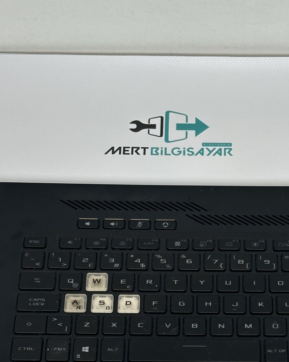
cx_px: 215
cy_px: 306
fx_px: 1048
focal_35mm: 98
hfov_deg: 15.6
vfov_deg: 19.3
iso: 64
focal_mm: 6.86
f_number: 1.78
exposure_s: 1/437
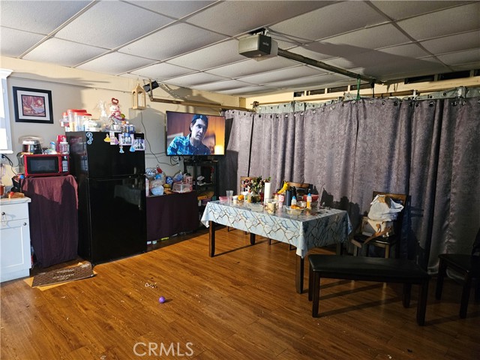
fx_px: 319
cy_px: 180
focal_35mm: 23
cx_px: 240
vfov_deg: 58.9
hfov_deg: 73.9
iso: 640
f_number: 1.8
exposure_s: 1/40
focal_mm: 5.4
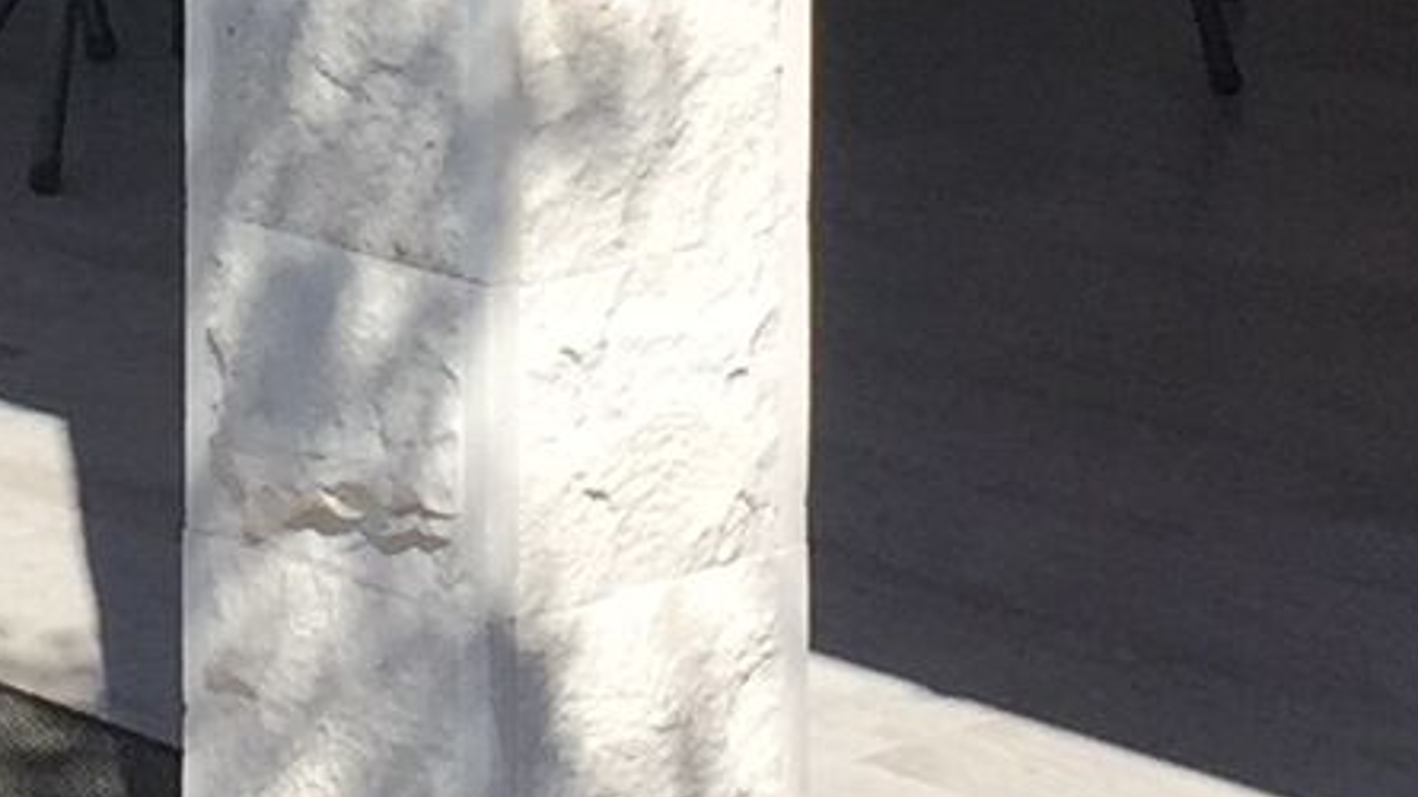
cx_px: 163
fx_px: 7480
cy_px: -1272
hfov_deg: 10.8
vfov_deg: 5.8
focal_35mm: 199
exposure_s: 1/1721
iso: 32
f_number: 2.2
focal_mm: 4.15
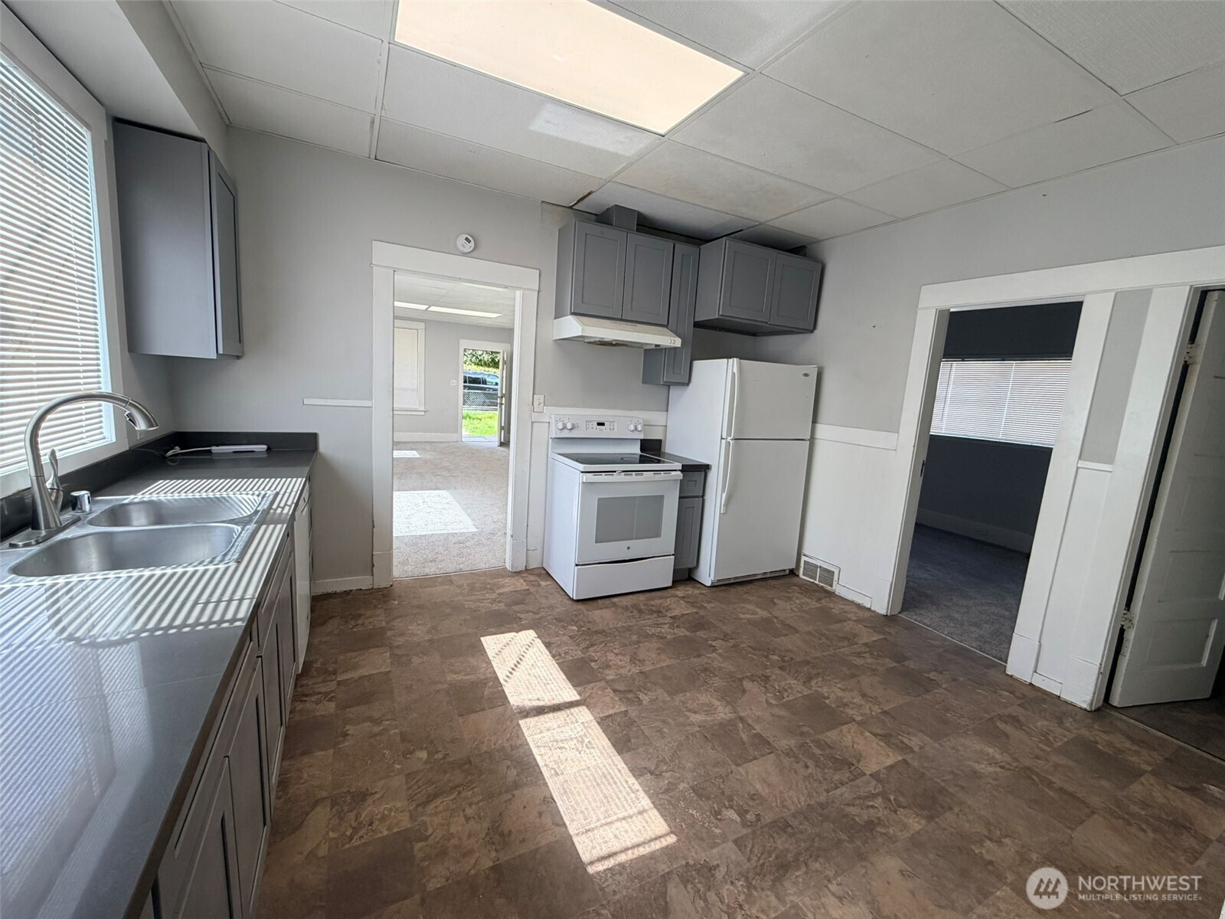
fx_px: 495
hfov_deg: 102.1
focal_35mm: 14
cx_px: 612
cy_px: 460
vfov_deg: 85.7
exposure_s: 1/120
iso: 80
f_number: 2.2
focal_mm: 2.22
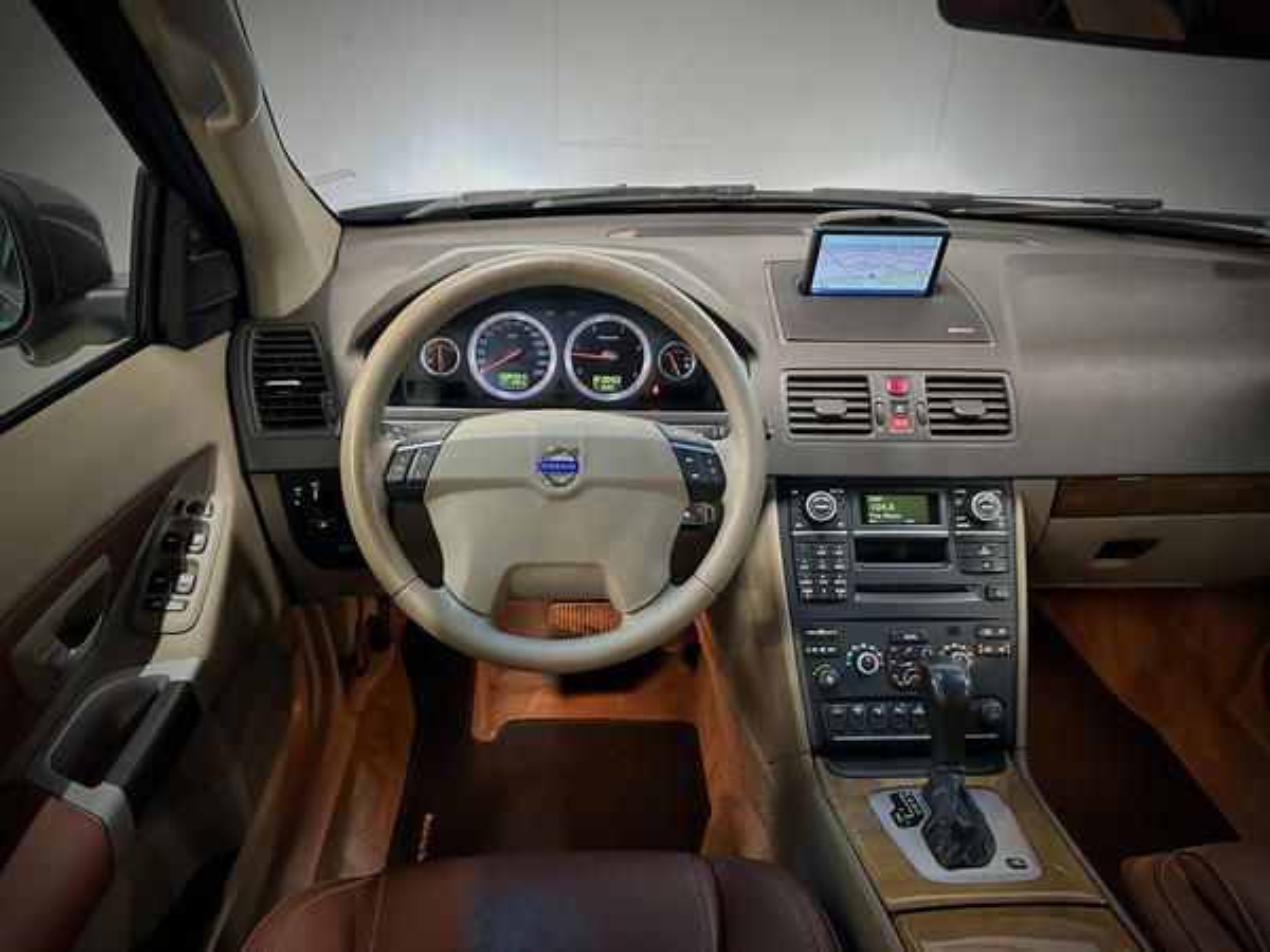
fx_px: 881
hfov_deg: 71.6
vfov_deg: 56.8
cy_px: 476
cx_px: 635
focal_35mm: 24
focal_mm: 6.86
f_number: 1.78
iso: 800
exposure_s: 1/37
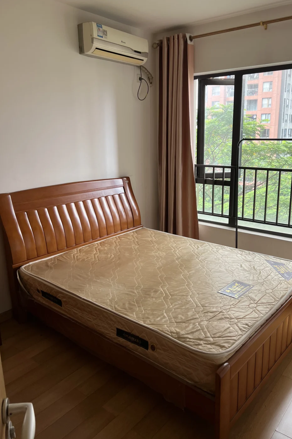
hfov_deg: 46.2
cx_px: 169
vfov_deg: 65.5
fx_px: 341
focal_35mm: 28
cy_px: 218
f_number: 1.5
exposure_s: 1/121
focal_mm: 5.7
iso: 50
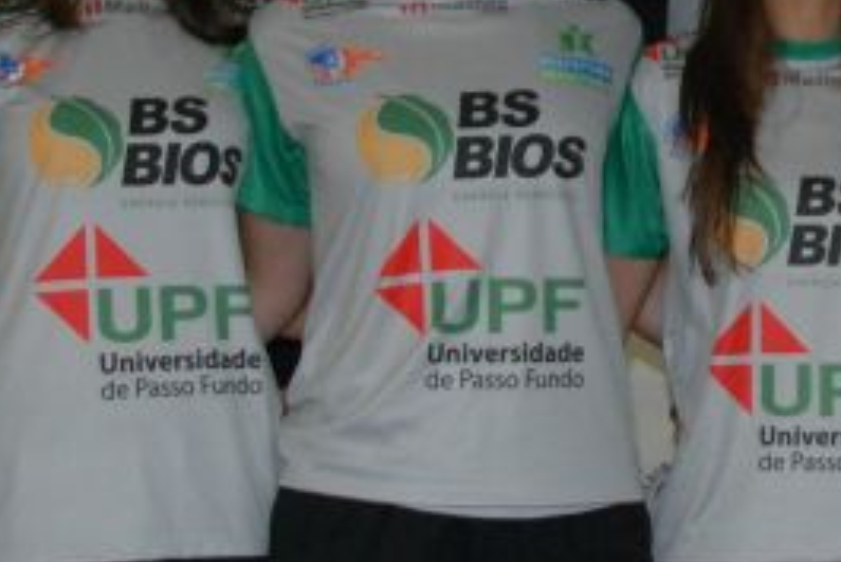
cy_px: -71
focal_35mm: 122
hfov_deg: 16.3
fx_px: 2850
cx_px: 914
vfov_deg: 11.1
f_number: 5
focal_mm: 21
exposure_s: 1/60
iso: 800
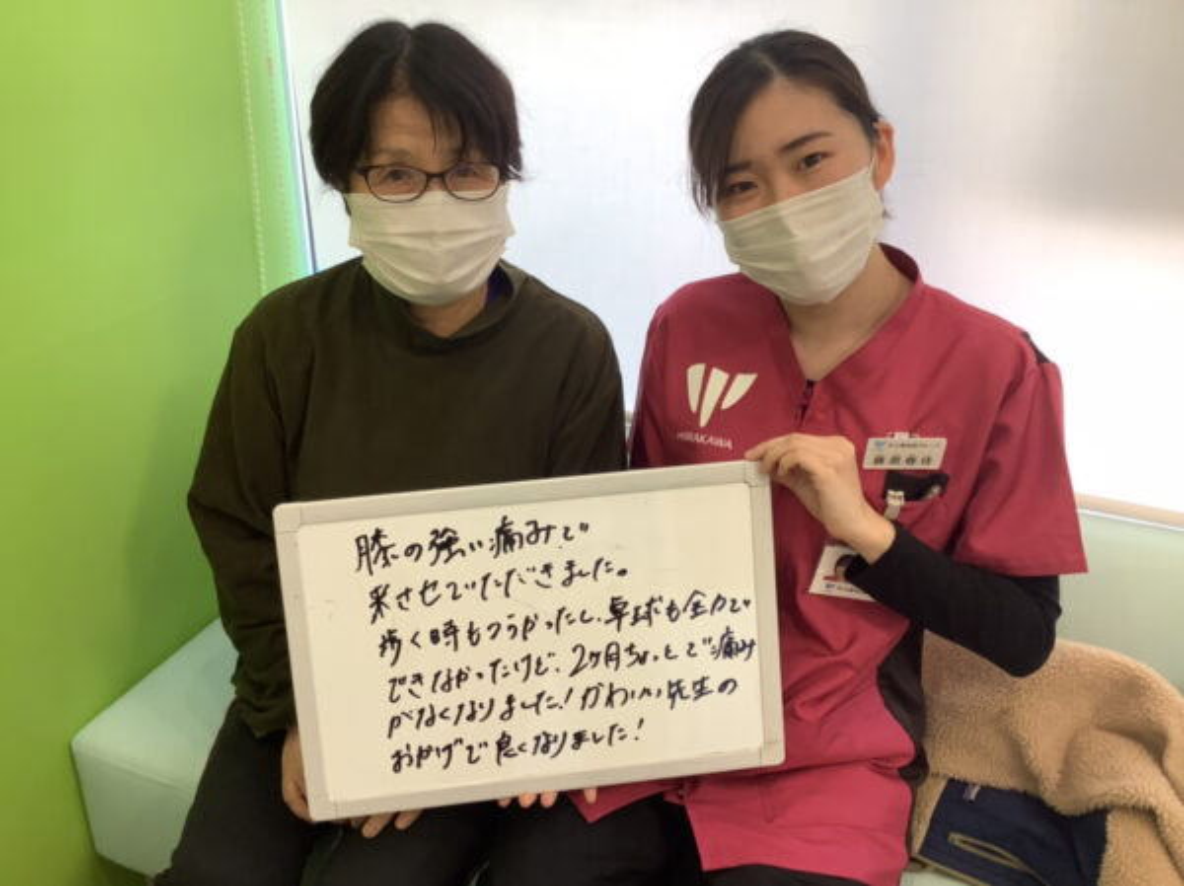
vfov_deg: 45.4
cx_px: 592
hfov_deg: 58.4
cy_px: 443
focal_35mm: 31
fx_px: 1059
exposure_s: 1/50
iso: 50
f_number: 2.4
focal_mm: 3.3
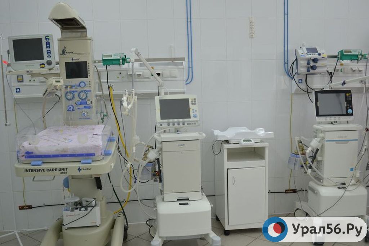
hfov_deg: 57.2
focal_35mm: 33
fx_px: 338
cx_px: 184
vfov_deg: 40.0
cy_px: 123
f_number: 4.5
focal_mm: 22
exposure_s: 1/80
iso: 400
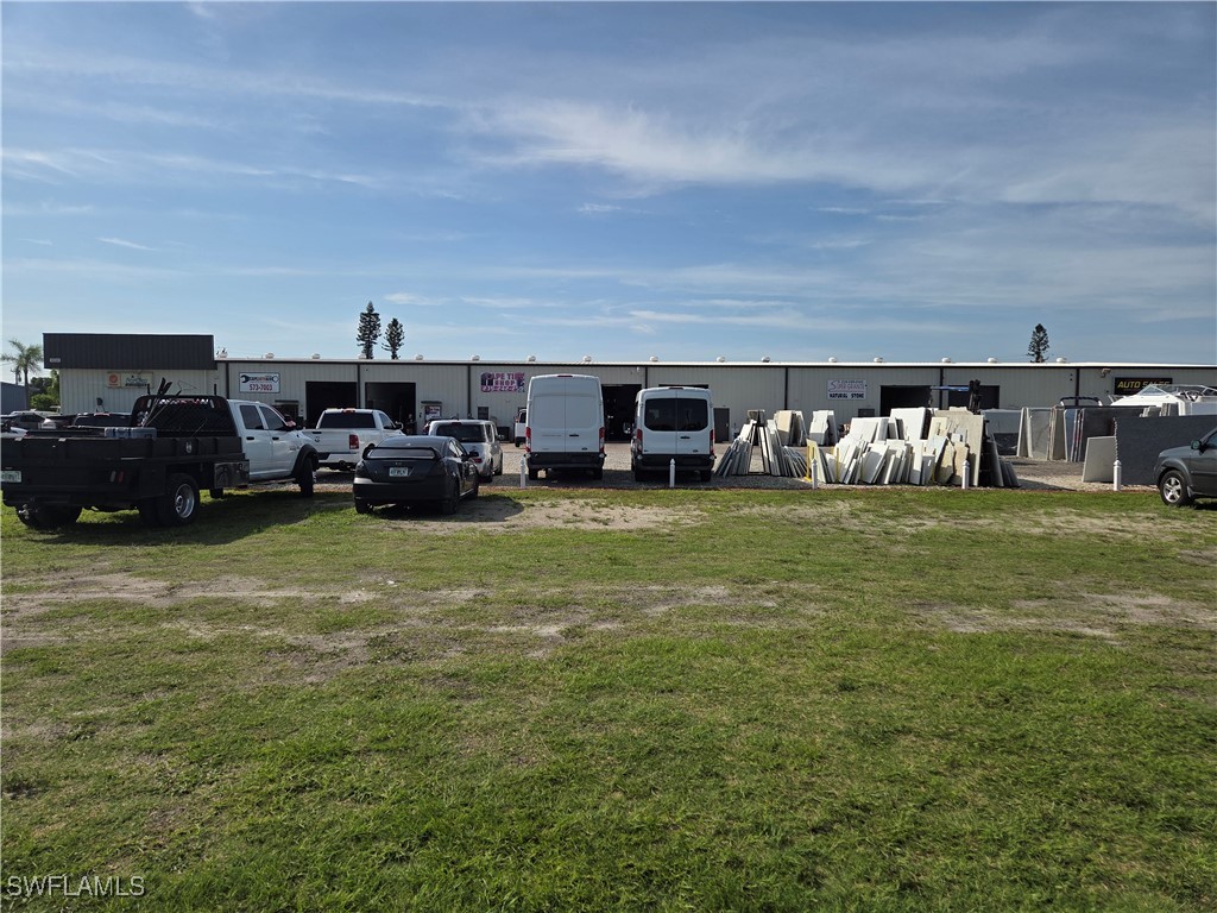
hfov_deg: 73.9
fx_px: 809
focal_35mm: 23
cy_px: 456
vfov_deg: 58.9
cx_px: 608
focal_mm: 5.4
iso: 64
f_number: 1.8
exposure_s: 1/7891
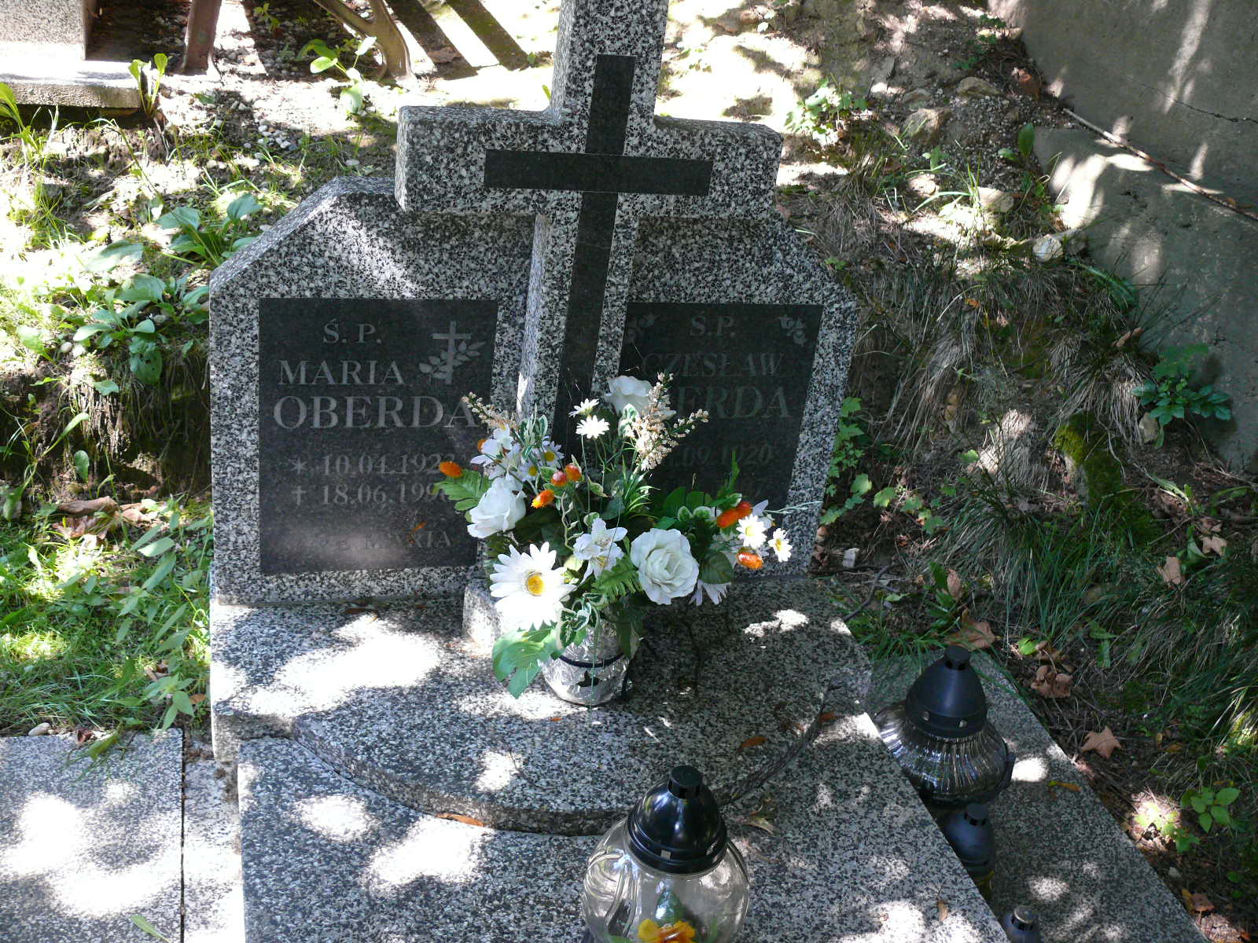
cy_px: 472
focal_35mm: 35
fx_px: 1272
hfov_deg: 52.6
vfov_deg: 40.7
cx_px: 629
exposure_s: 1/100
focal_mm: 7.4
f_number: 2.8
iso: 200
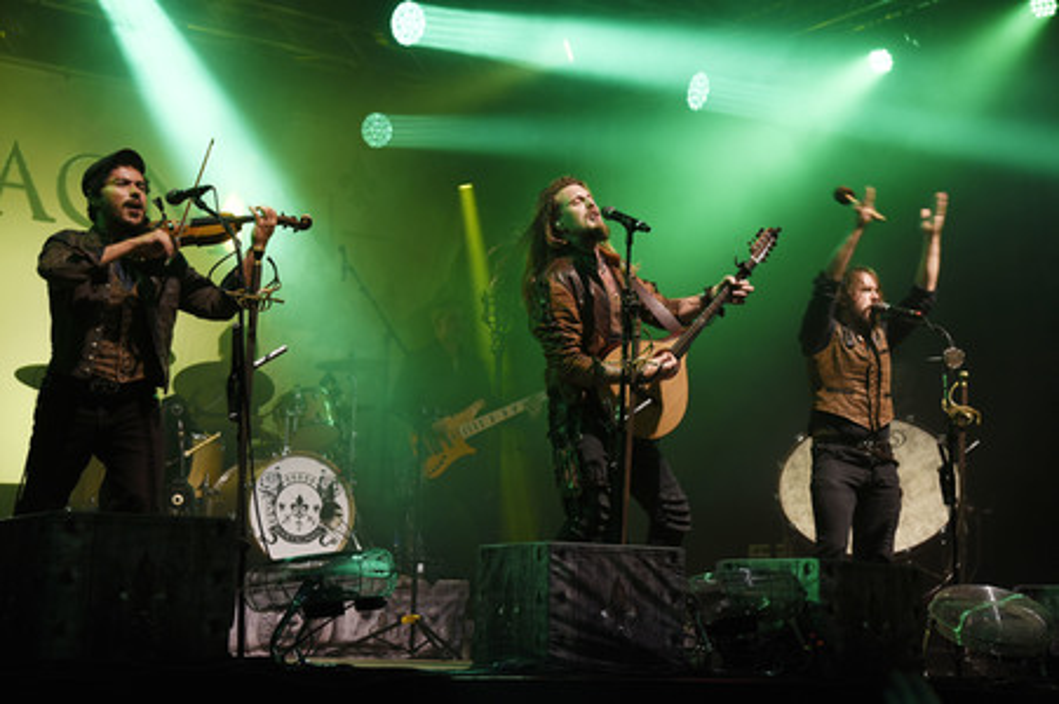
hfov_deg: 32.4
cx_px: 530
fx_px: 1822
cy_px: 352
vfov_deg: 21.9
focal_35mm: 62
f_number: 6.3
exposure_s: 1/60
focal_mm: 62
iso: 1000
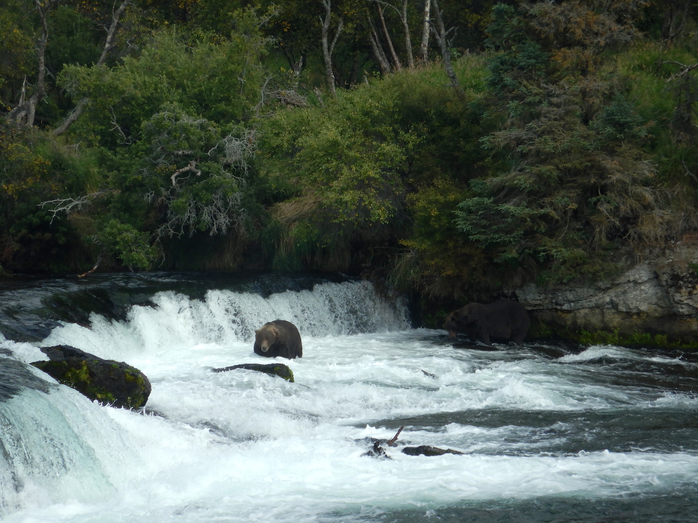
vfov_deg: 12.3
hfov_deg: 16.4
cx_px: 349
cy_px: 262
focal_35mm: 120
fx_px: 2420
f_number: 4.9
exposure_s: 1/500
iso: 125
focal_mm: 21.5
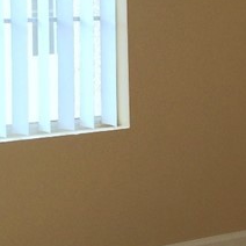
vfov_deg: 14.0
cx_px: 296
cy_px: 78
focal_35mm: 124
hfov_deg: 13.7
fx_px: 997
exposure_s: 1/30
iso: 64
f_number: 2.2
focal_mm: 4.15
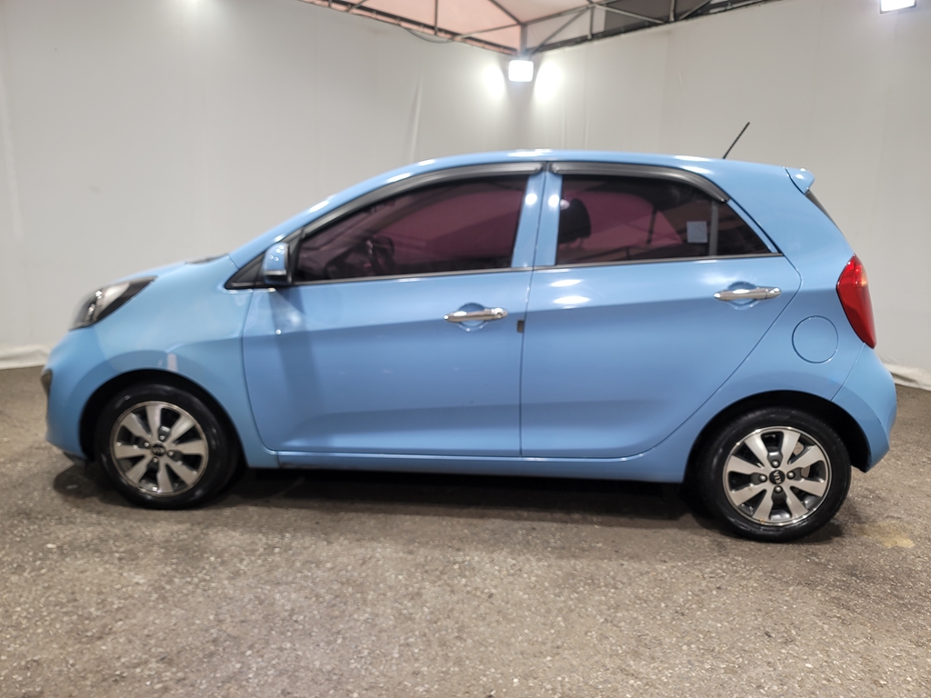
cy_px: 349
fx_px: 672
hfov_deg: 69.4
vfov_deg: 54.9
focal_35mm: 25
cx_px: 466
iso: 64
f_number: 1.8
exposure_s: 1/120
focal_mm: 7
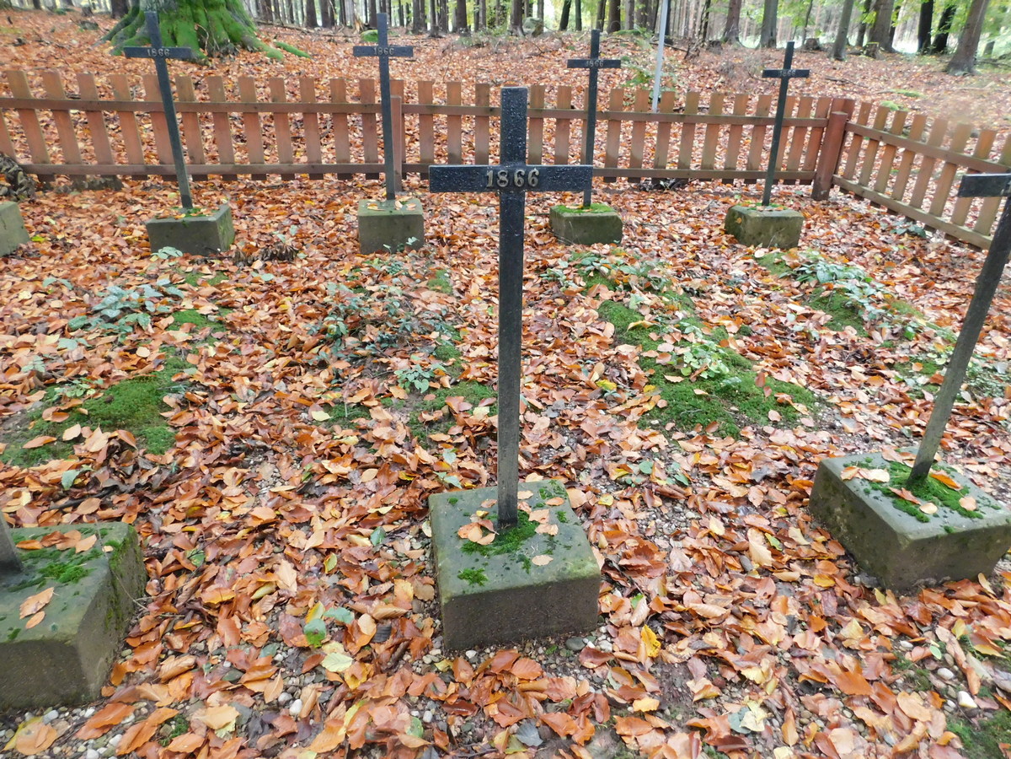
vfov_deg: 58.9
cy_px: 380
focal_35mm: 23
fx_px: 672
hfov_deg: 73.9
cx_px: 506
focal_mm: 4
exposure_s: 1/30
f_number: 3
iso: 280
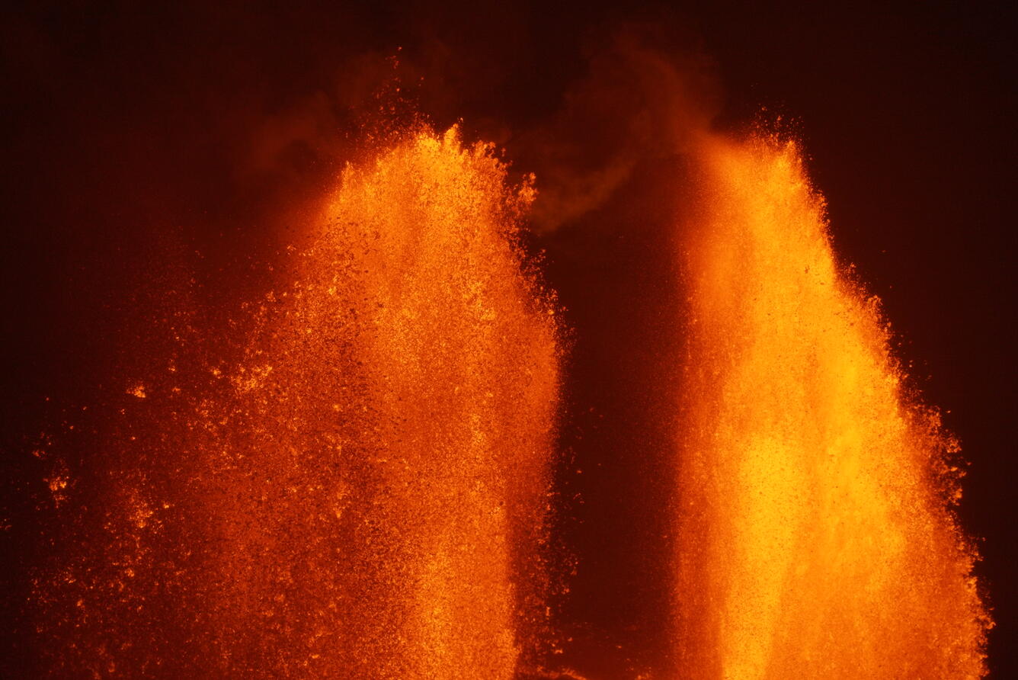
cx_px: 509
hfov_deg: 18.6
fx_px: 3112
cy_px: 340
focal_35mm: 110
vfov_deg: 12.5
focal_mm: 110
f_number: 5.6
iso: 1250
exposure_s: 1/800
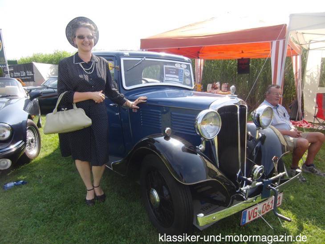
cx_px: 162
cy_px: 122
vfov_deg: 56.8
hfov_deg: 71.6
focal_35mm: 24
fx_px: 225
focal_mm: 4.3
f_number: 3.2
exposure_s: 1/400
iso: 100
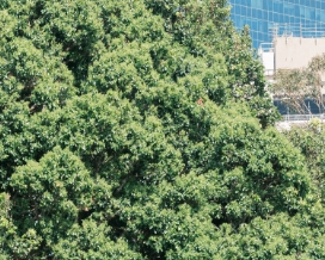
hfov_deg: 4.1
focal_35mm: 468
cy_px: 503
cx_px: -180
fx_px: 4505
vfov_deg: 3.3
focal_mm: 110
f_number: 8
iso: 800
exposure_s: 1/160
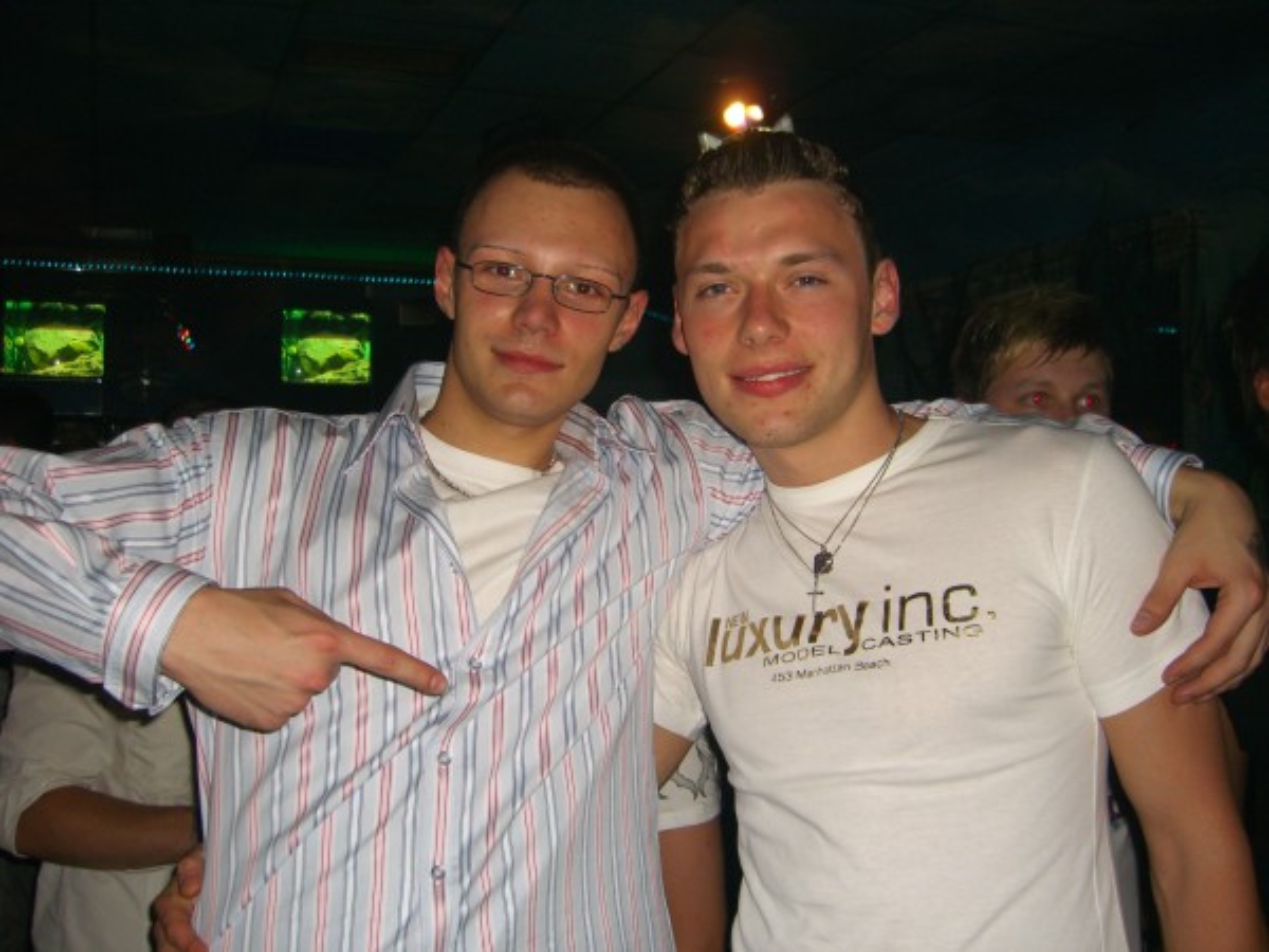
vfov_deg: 37.7
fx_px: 1393
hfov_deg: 49.0
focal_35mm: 38
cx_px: 634
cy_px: 476
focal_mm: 7.9
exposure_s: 1/60
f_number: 2.8
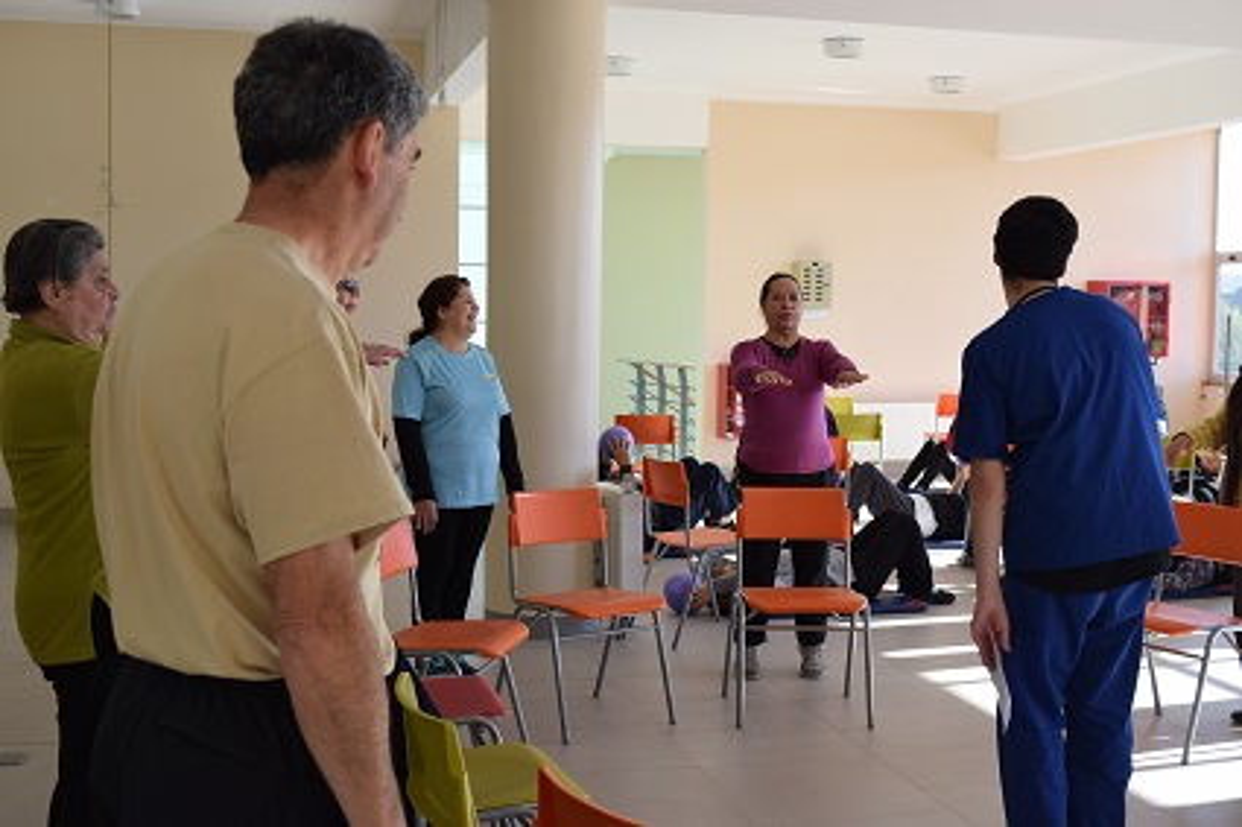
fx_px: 1604
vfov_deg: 28.9
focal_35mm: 46
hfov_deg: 42.3
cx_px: 621
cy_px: 414
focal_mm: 31
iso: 400
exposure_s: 1/200
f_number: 7.1
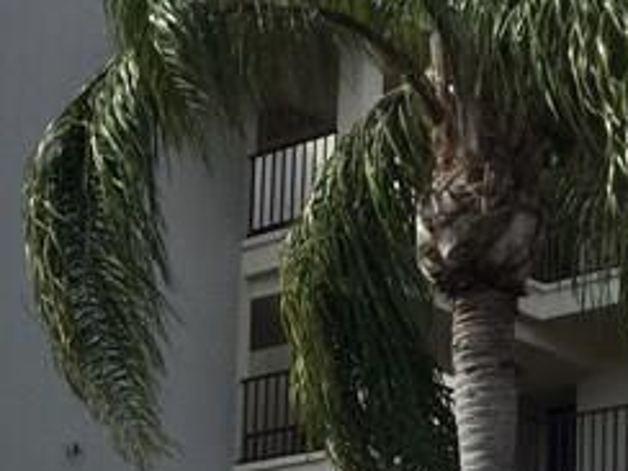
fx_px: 2358
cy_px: 672
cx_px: -41
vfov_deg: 11.0
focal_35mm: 130
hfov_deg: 14.8
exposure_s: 1/1431
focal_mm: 3.3
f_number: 2.4
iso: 25
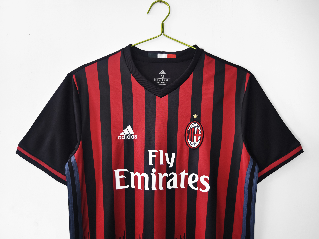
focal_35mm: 23
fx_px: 212
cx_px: 160
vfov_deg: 58.9
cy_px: 120
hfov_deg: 73.9
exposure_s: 1/100
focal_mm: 8.67
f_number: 1.75
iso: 103
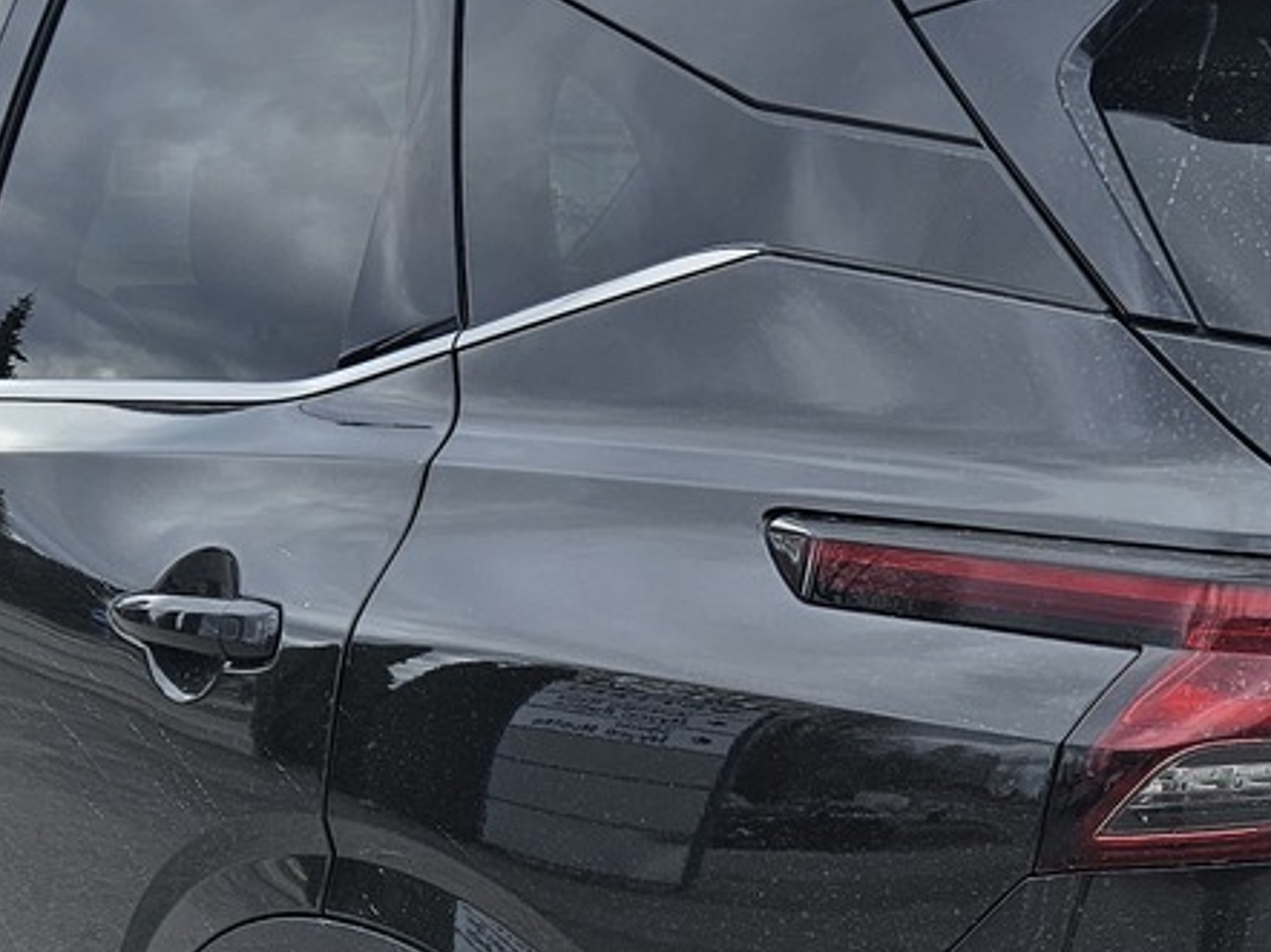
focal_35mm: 75
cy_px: 917
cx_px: 958
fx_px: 2752
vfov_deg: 19.2
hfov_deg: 25.7
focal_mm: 5.4
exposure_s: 1/566
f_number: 1.8
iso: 25
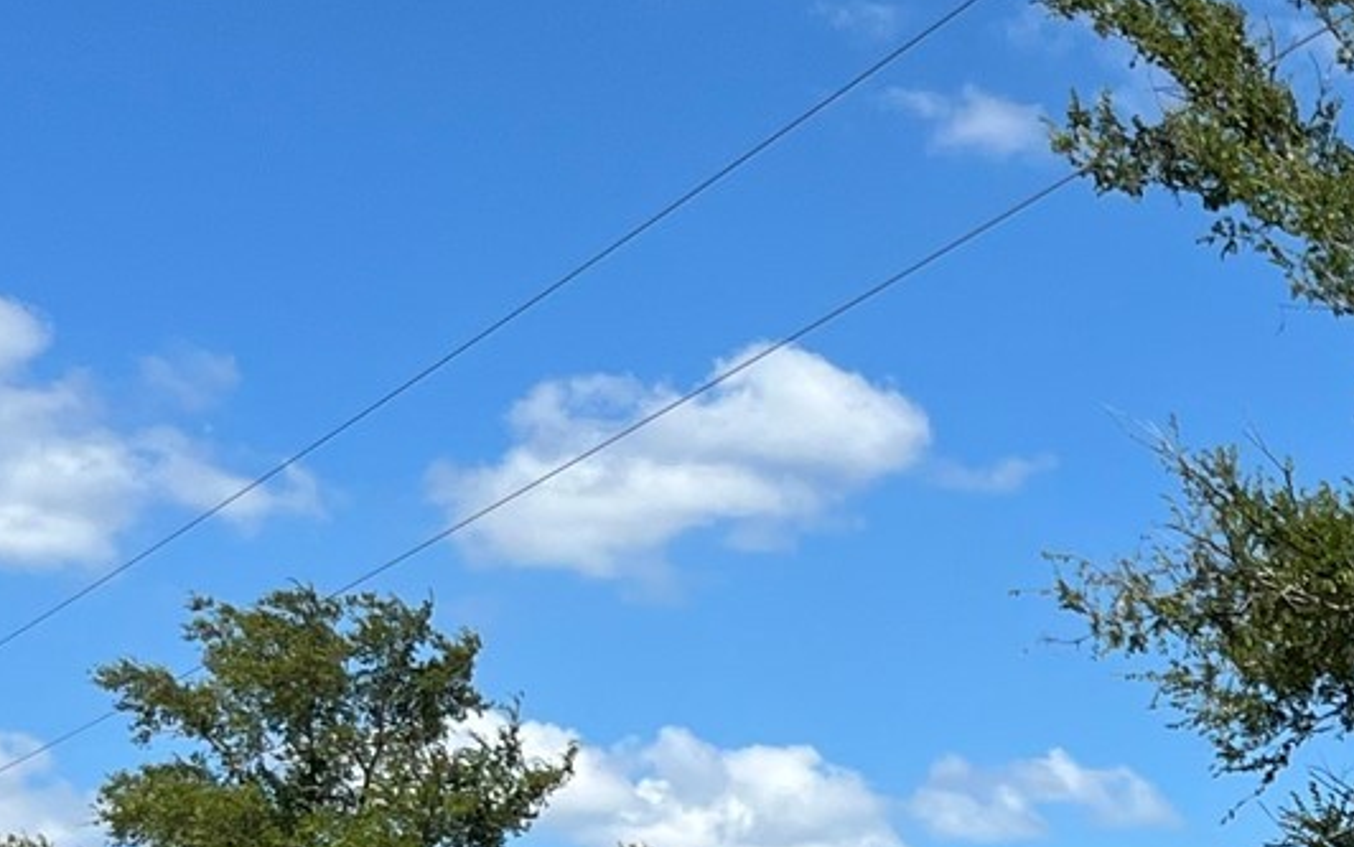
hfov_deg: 18.1
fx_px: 3913
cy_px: 1374
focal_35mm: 106
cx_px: 1822
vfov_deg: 11.7
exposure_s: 1/3215
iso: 50
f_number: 1.6
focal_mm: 5.1
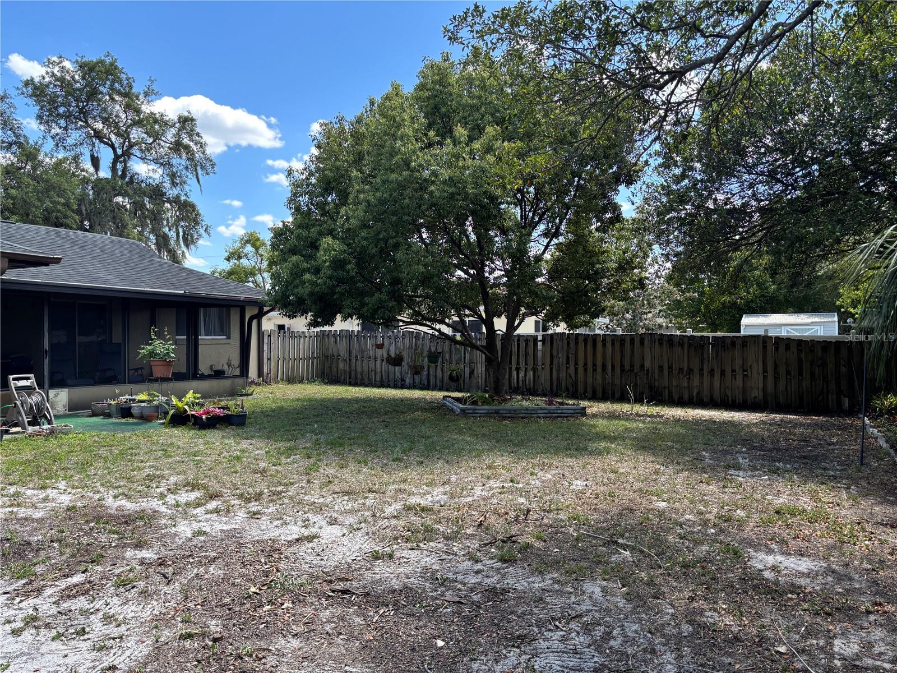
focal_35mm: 26
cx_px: 448
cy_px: 336
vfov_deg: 53.1
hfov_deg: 67.3
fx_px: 674
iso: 50
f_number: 1.6
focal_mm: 5.96
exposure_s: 1/587
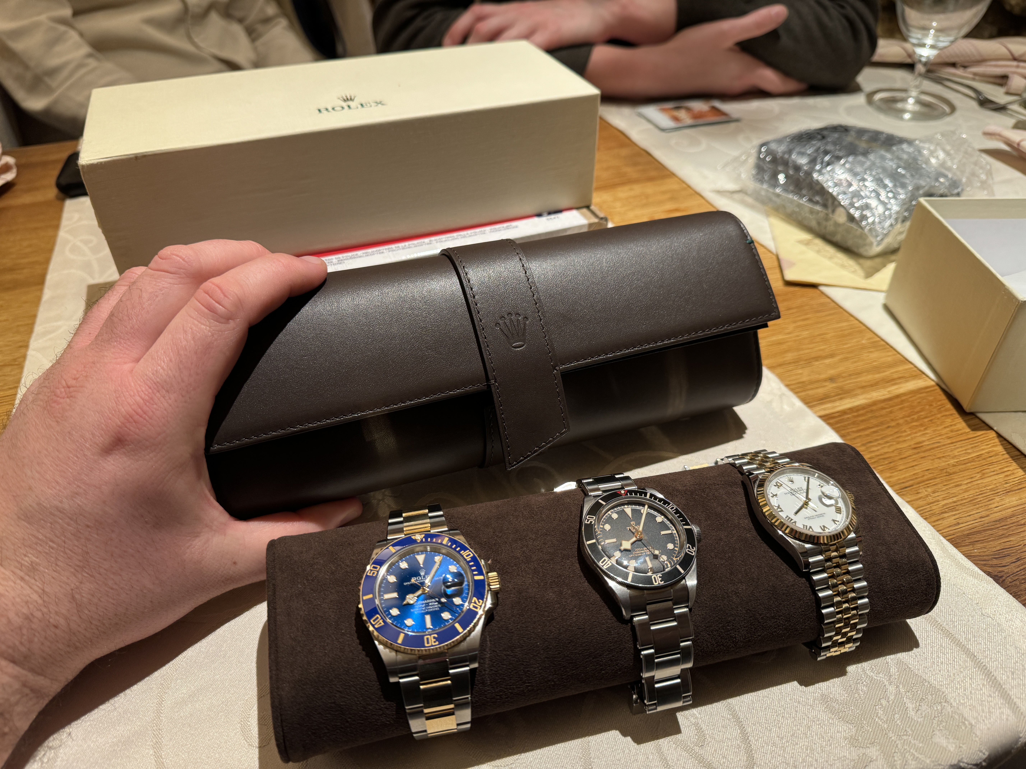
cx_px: 513
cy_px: 384
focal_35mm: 24
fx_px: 711
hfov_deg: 71.6
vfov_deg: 56.8
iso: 200
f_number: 1.78
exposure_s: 1/49
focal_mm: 6.86
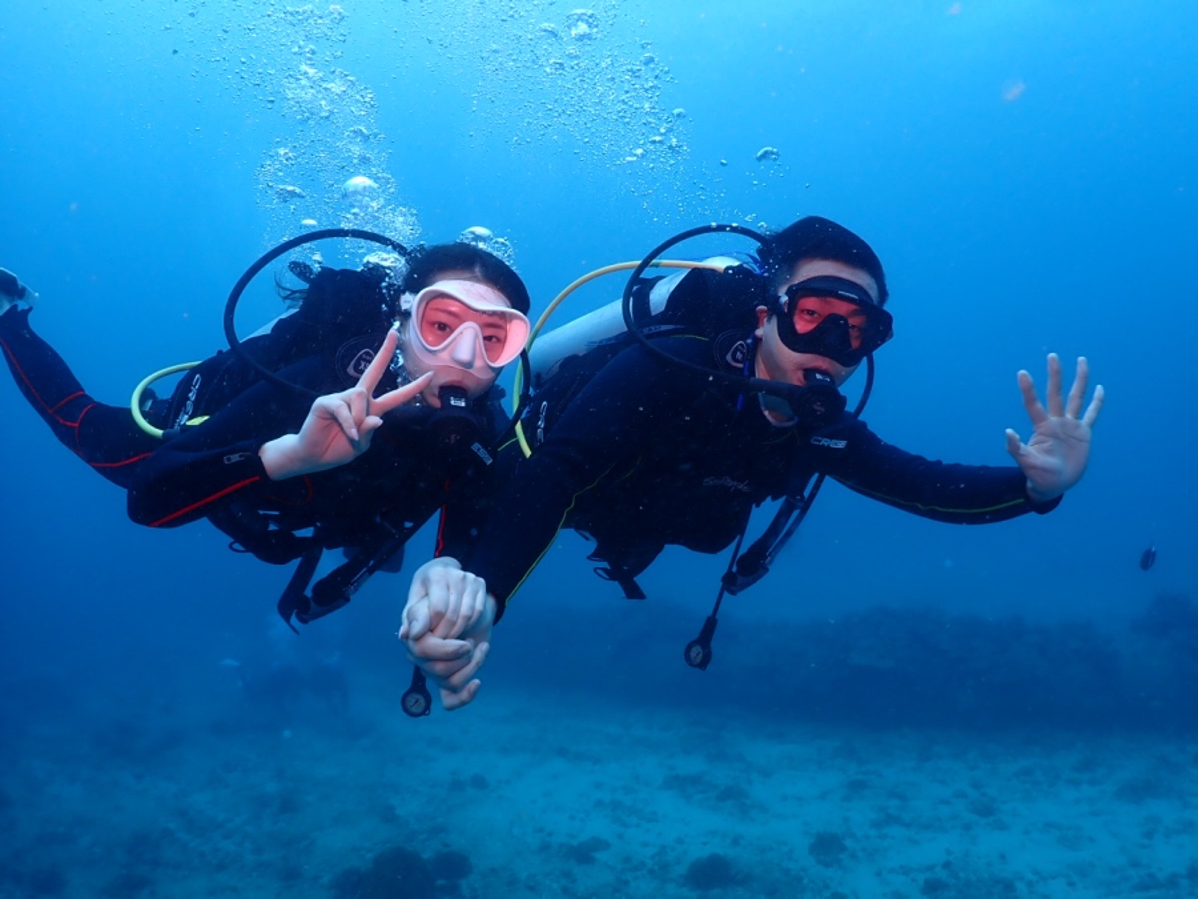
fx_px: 865
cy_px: 450
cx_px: 599
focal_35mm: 25
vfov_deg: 54.9
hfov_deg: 69.4
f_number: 2.8
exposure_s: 1/200
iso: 100
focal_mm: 4.5
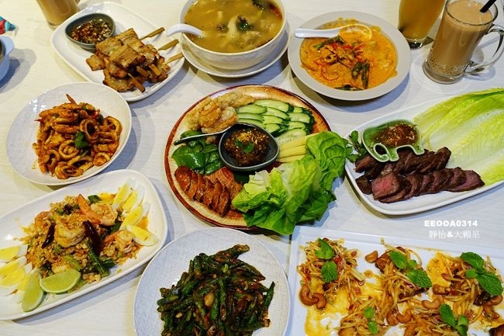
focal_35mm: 31
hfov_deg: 60.3
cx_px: 252
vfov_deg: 42.3
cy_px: 168
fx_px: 434
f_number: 2.5
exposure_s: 1/40
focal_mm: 11.22
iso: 125
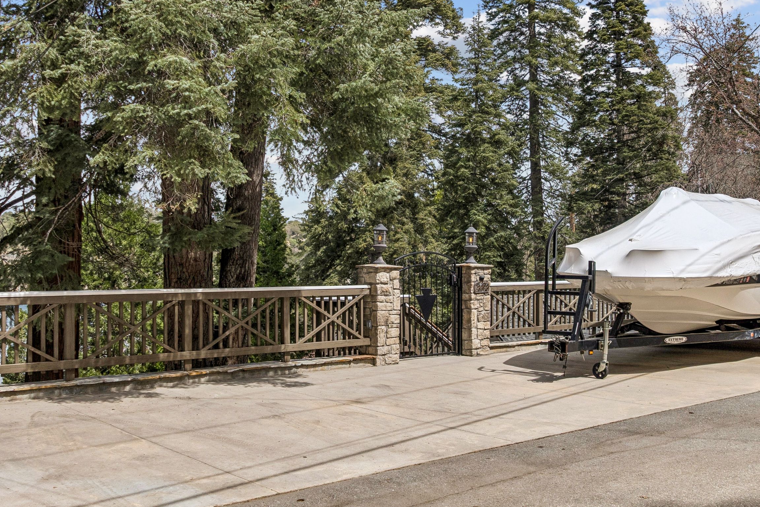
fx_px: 823
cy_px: 220
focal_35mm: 39
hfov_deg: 49.6
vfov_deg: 34.2
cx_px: 383
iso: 100
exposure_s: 1/80
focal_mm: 12.3
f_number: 2.8
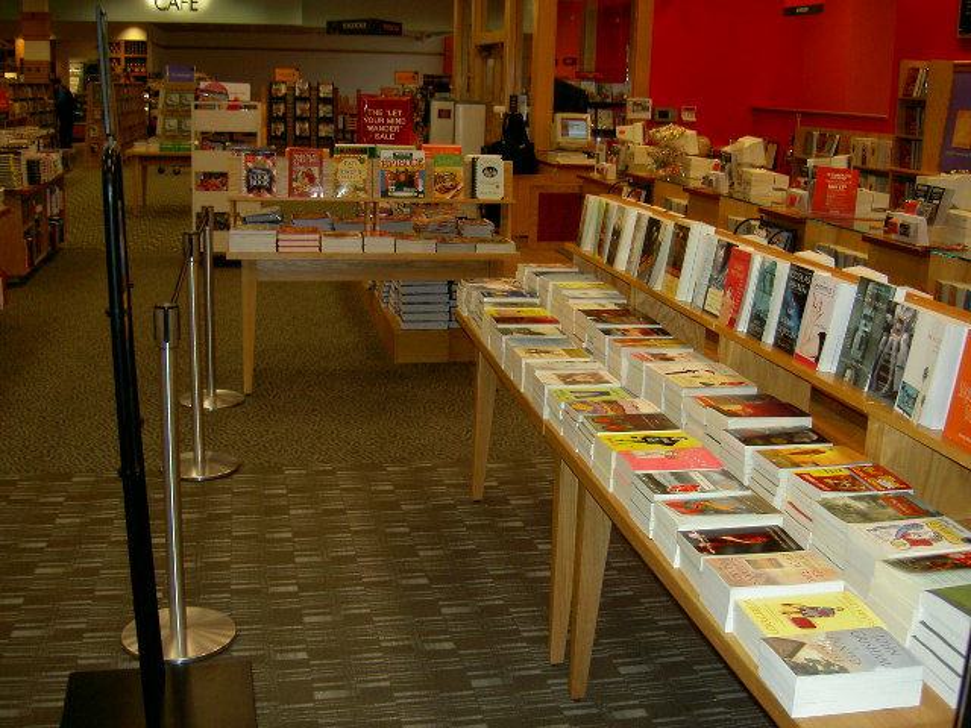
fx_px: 1094
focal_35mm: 39
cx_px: 486
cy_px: 364
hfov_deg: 47.9
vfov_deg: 36.8
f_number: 2.8
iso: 100
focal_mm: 8
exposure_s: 1/59.5
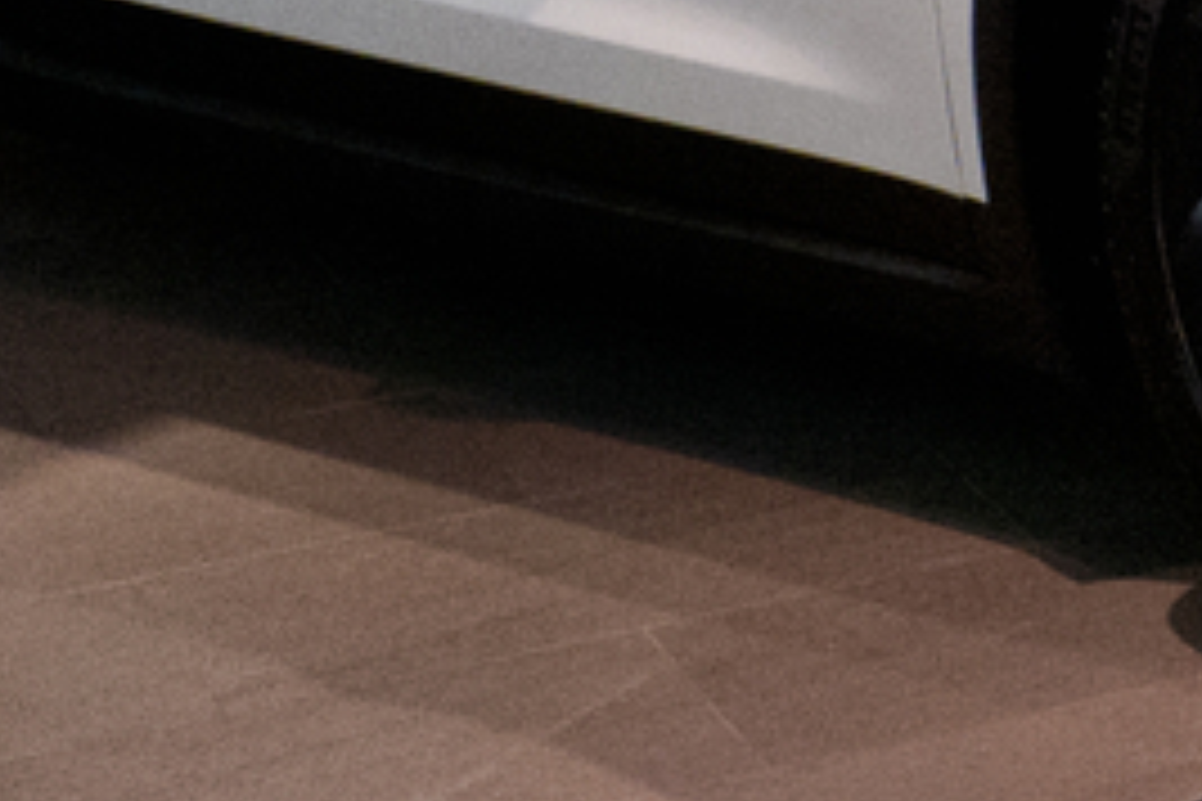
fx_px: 6310
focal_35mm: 189
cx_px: 1801
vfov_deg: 7.2
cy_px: -382
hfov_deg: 10.5
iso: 2000
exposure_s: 1/60
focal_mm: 28
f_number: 8
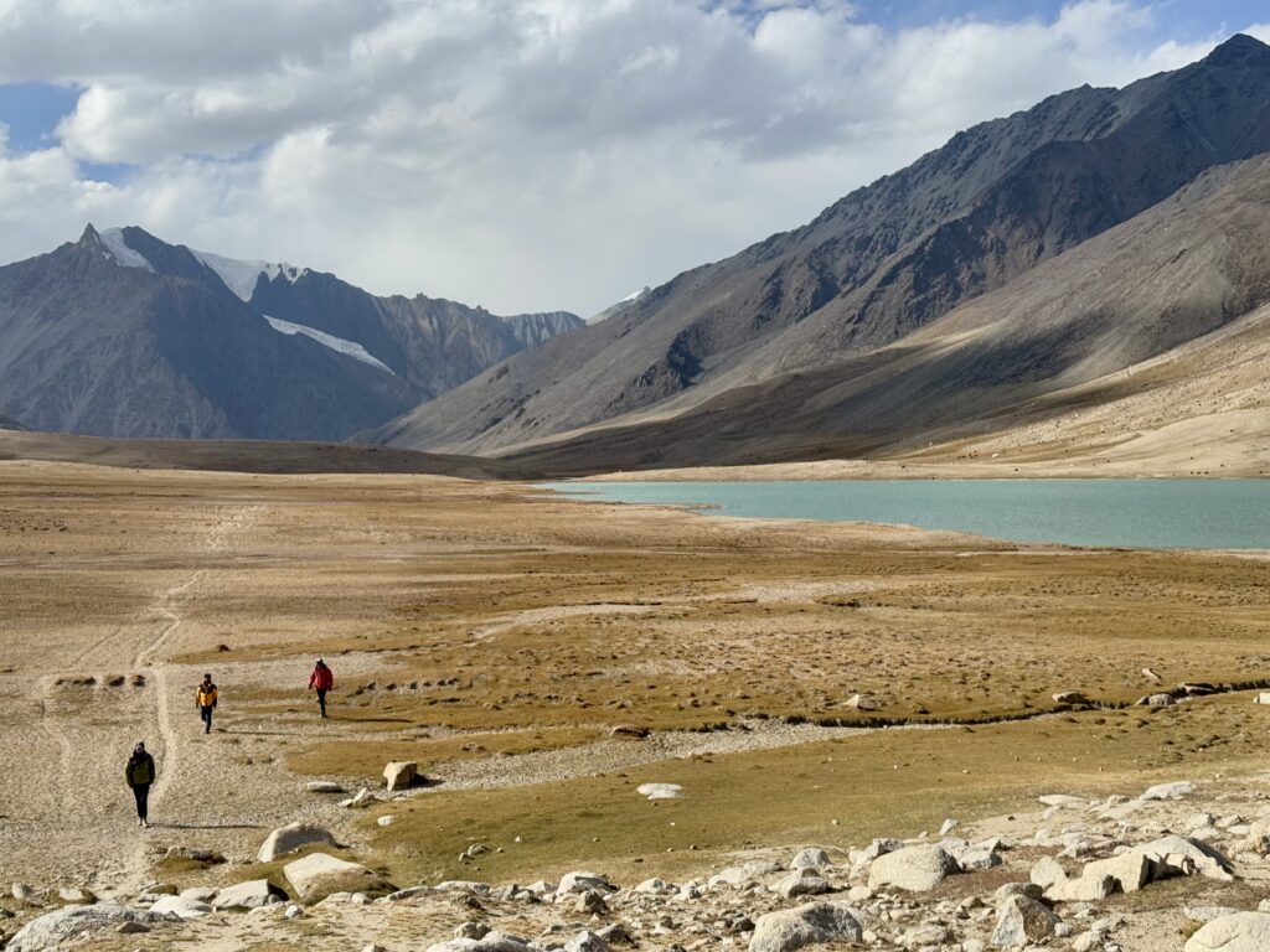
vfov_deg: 30.3
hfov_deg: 39.7
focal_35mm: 48
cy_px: 476
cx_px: 635
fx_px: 1761
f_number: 1.78
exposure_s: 1/5376
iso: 64
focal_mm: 6.76
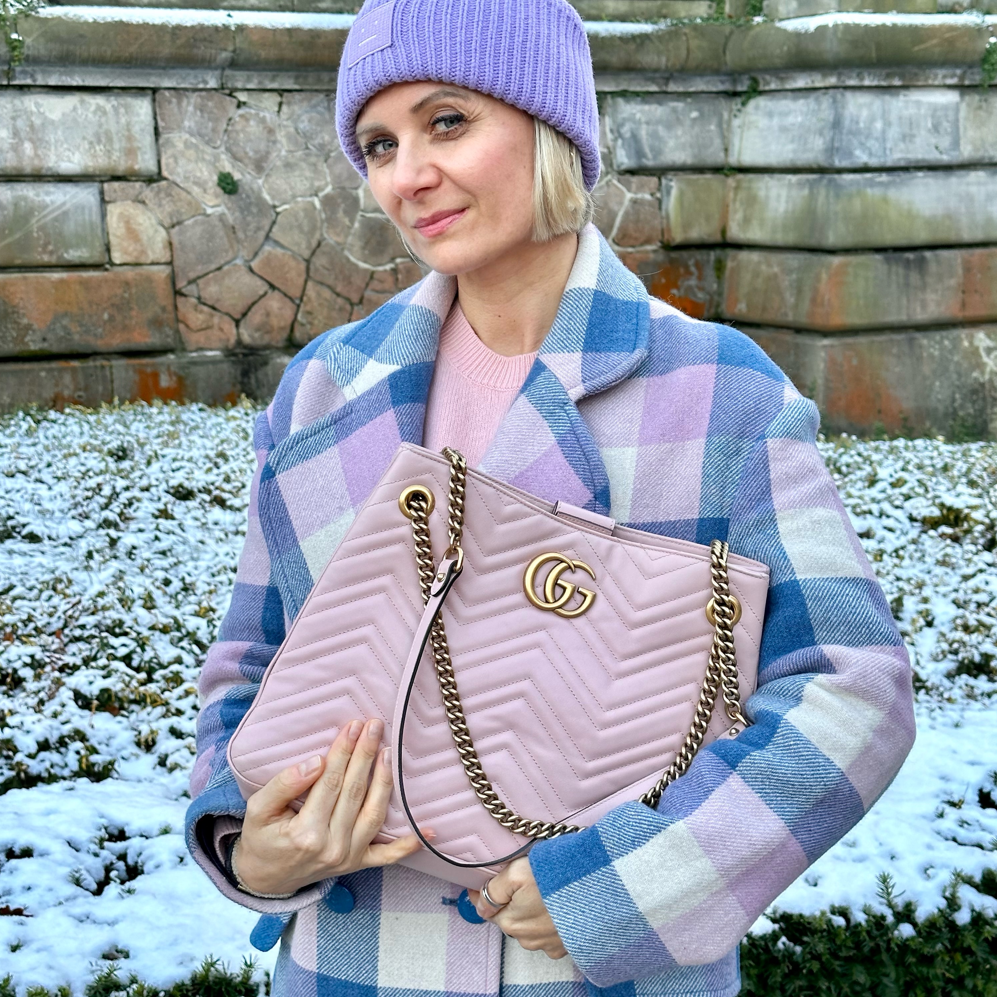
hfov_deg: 30.0
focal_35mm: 57
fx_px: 1857
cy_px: 521
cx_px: 498
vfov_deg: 30.0
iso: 50
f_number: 1.78
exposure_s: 1/136
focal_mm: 6.86
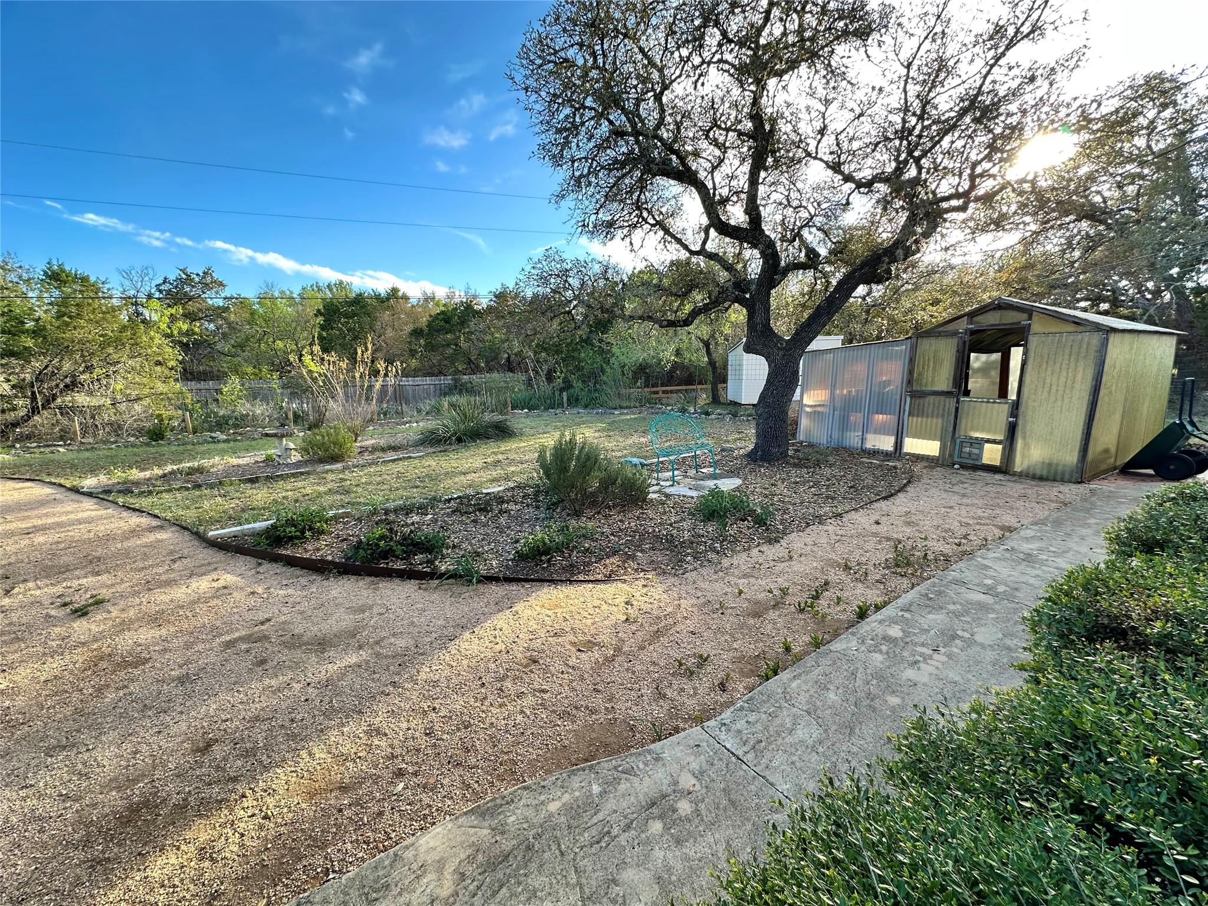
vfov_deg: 85.7
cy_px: 453
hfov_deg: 102.1
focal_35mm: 14
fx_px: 489
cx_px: 604
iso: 40
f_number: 2.2
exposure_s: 1/183
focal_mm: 2.22
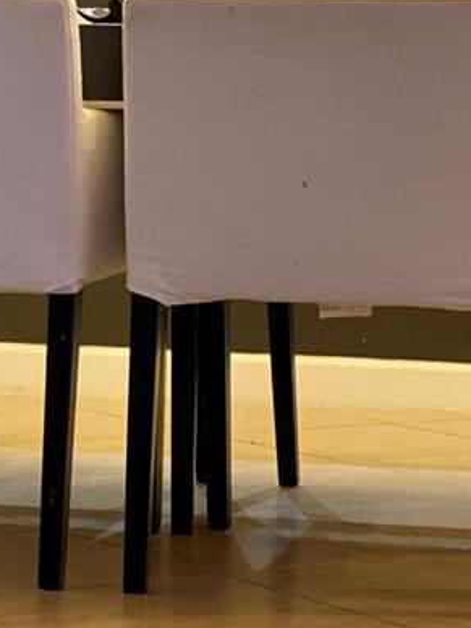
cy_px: 6
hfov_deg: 9.2
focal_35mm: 161
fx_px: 2921
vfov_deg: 12.1
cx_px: 60
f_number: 2
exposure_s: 1/40
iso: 200
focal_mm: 6
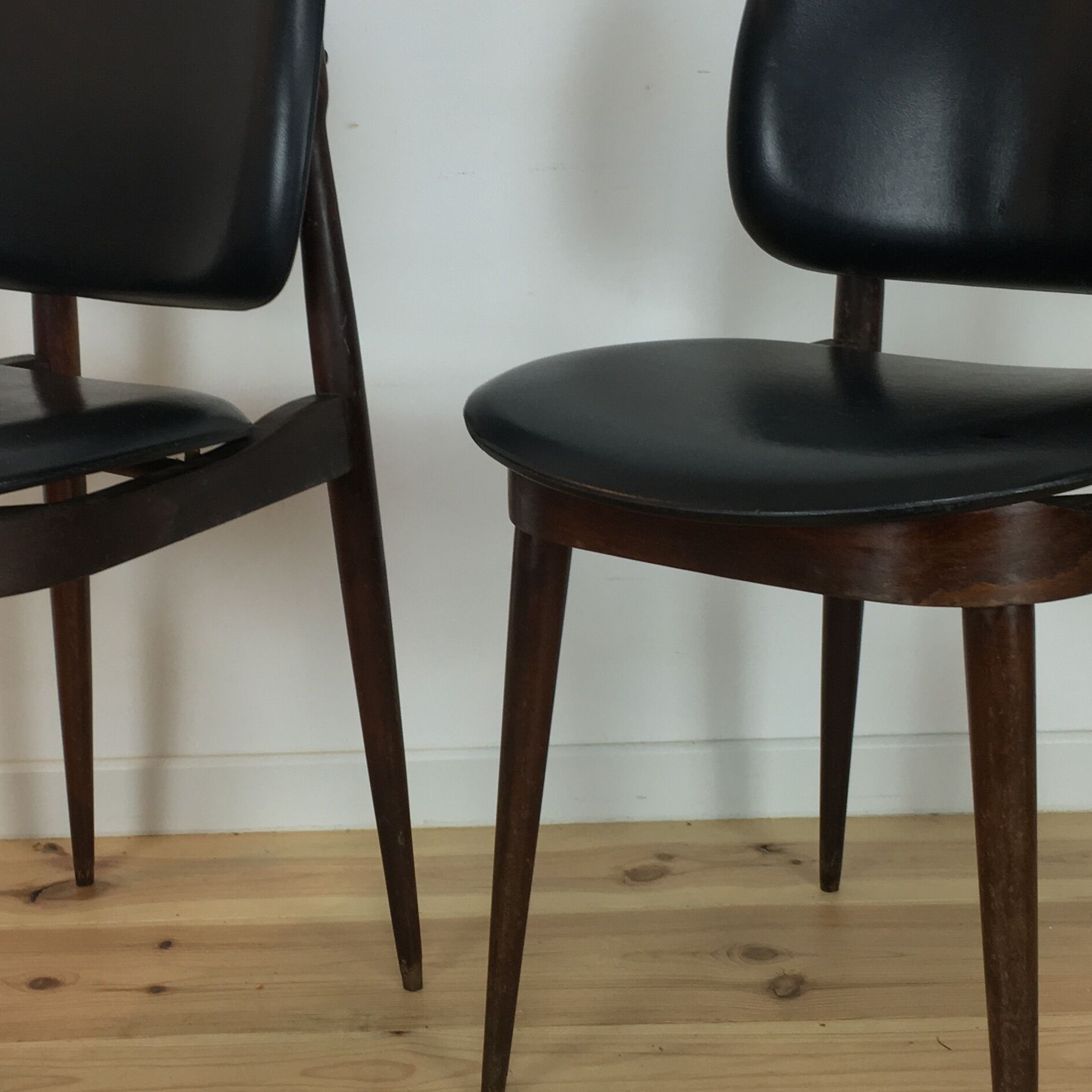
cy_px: 488
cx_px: 450
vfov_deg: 31.1
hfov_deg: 31.0
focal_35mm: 55
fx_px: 1963
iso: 40
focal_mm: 4.15
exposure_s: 1/33
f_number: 2.2
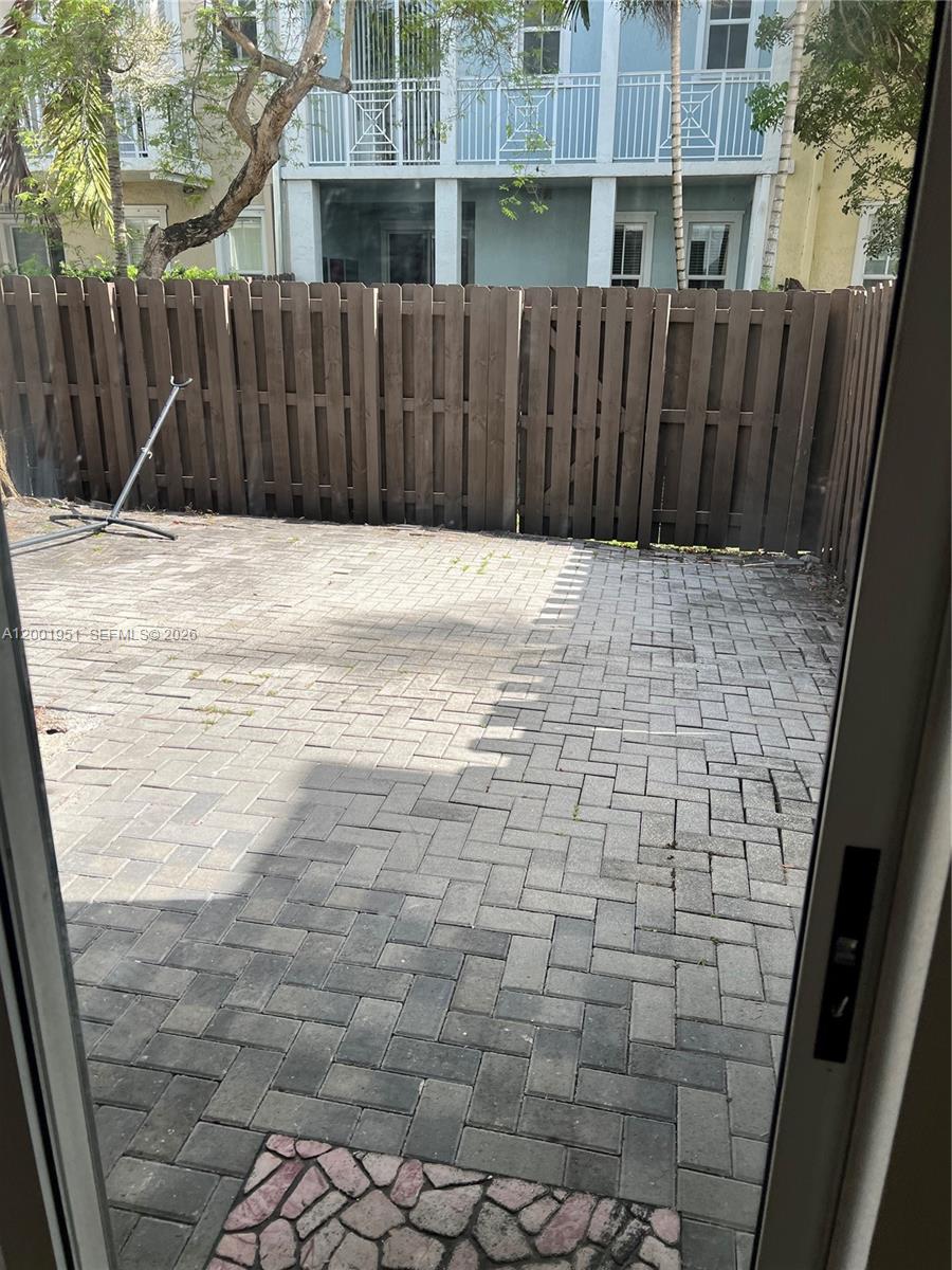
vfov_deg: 67.3
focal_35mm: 26
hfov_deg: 53.1
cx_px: 476
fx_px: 953
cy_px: 635
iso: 50
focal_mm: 5.7
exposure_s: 1/1068
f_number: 1.5
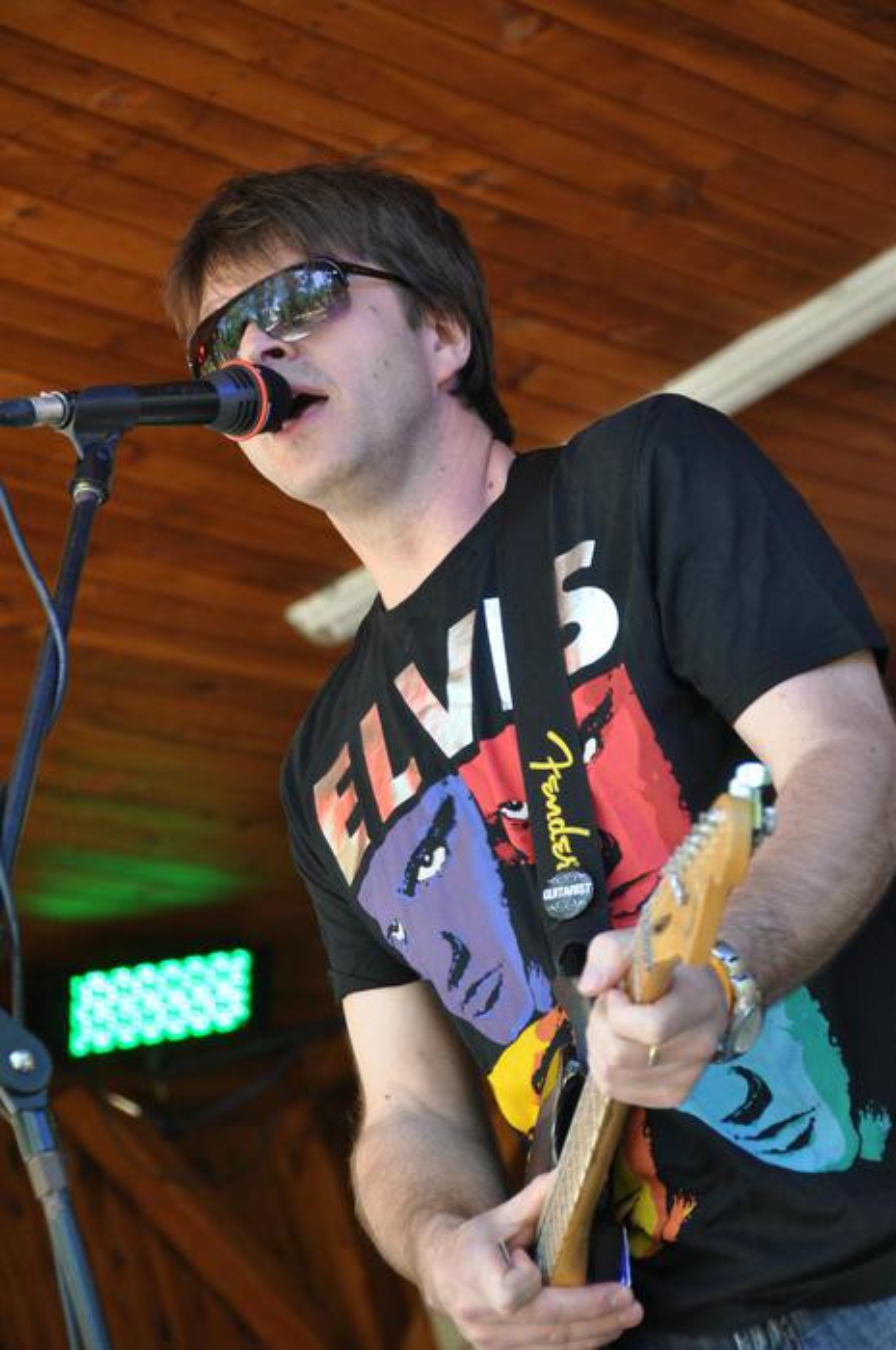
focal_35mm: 135
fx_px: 5052
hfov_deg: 10.1
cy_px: 675
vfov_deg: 15.2
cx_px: 448
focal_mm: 90
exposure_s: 1/60
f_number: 5.3
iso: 400
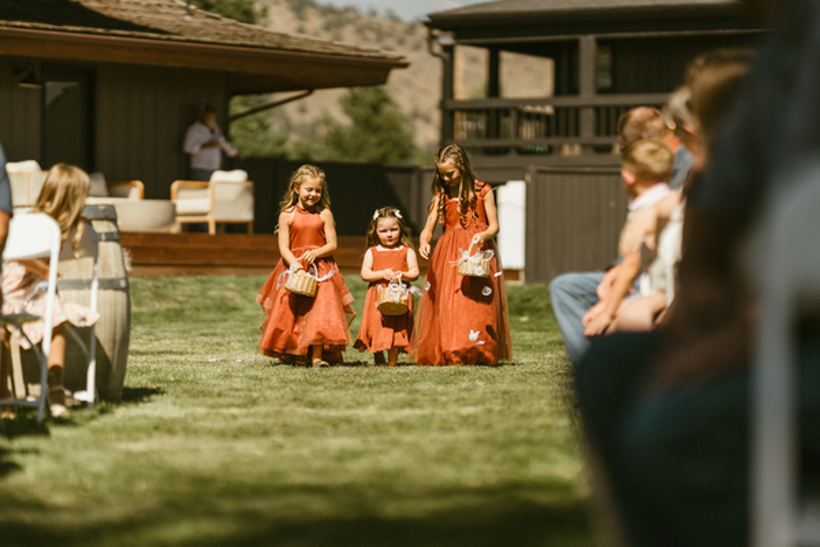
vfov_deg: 10.2
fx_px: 3075
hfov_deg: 15.2
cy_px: 274
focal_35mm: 135
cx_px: 410
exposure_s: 1/4000
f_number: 1.8
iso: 50
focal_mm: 135
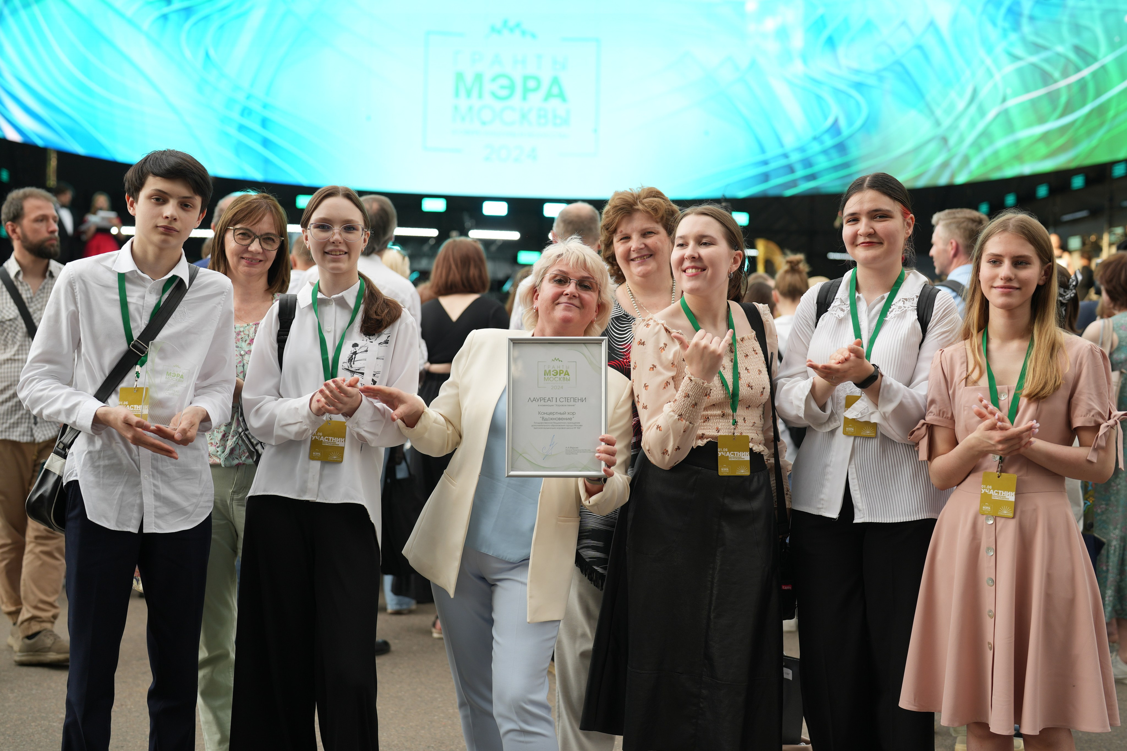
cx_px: 564
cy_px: 376
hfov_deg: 39.6
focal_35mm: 50
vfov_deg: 27.0
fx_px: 1565
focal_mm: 50
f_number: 2.5
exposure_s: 1/320
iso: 160
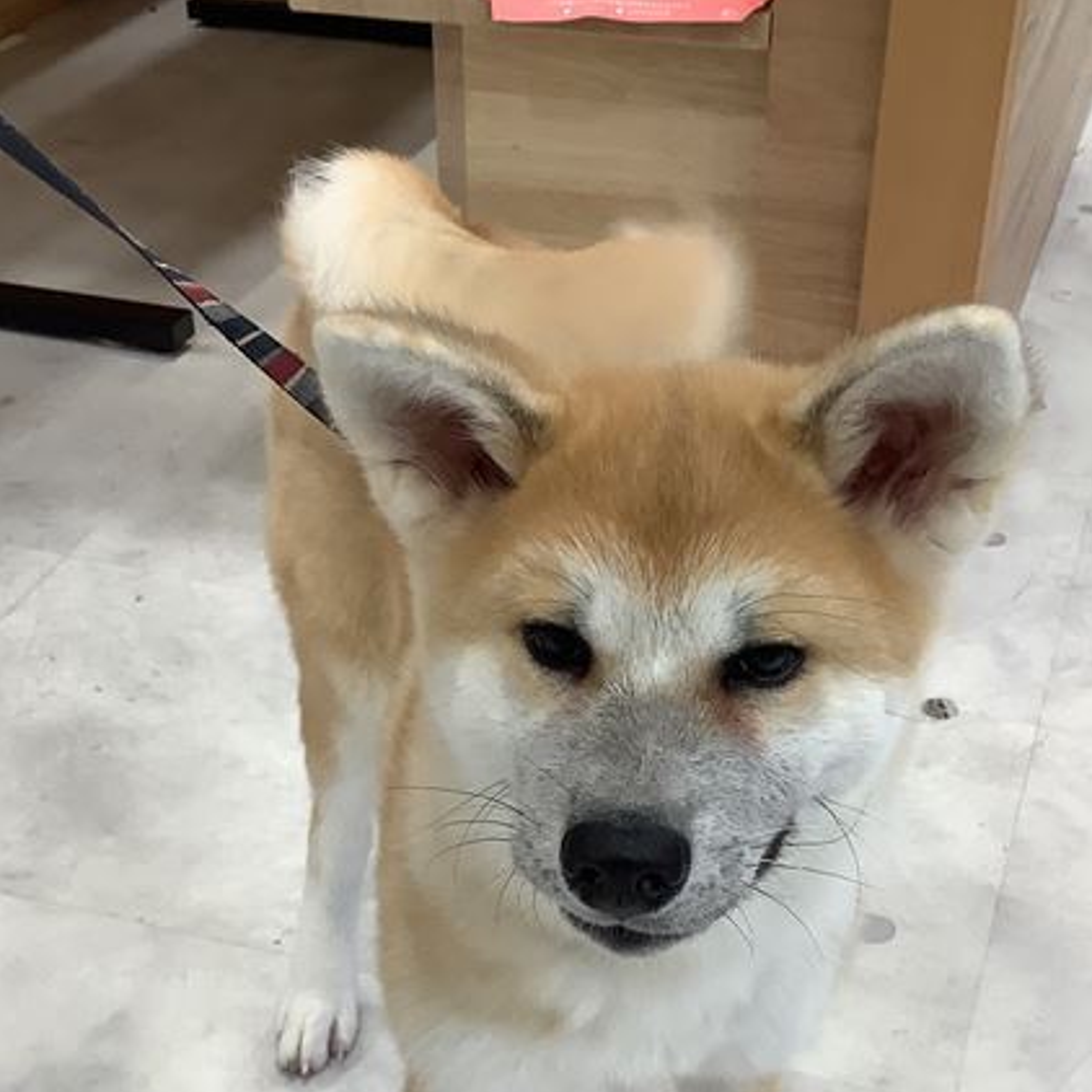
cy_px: 844
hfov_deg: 32.8
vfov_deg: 32.1
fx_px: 1856
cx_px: 564
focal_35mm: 52
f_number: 2.4
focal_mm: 3.3
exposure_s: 1/100
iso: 80
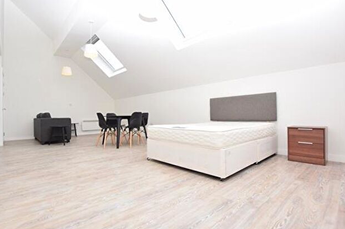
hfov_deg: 93.1
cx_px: 159
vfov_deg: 70.3
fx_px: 163
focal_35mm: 17
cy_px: 115
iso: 280
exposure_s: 1/125
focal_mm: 10
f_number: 5.6
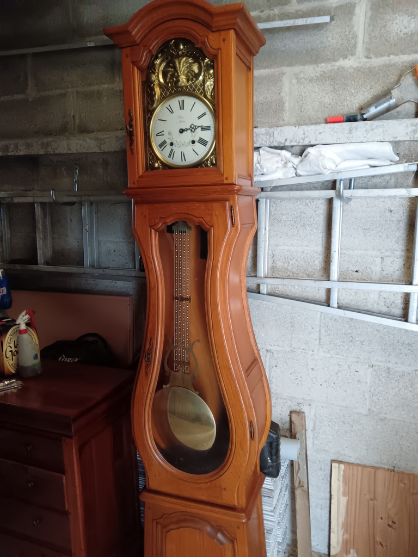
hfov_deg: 51.4
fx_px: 435
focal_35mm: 27
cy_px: 278
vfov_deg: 65.3
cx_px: 209
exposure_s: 1/100
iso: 5243
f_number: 1.9
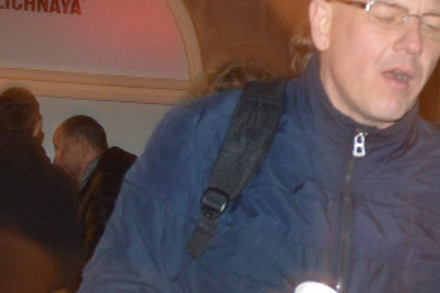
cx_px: 687
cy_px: 360
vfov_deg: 7.8
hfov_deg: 11.4
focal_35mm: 173
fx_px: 2109
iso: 400
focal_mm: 21
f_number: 4
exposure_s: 1
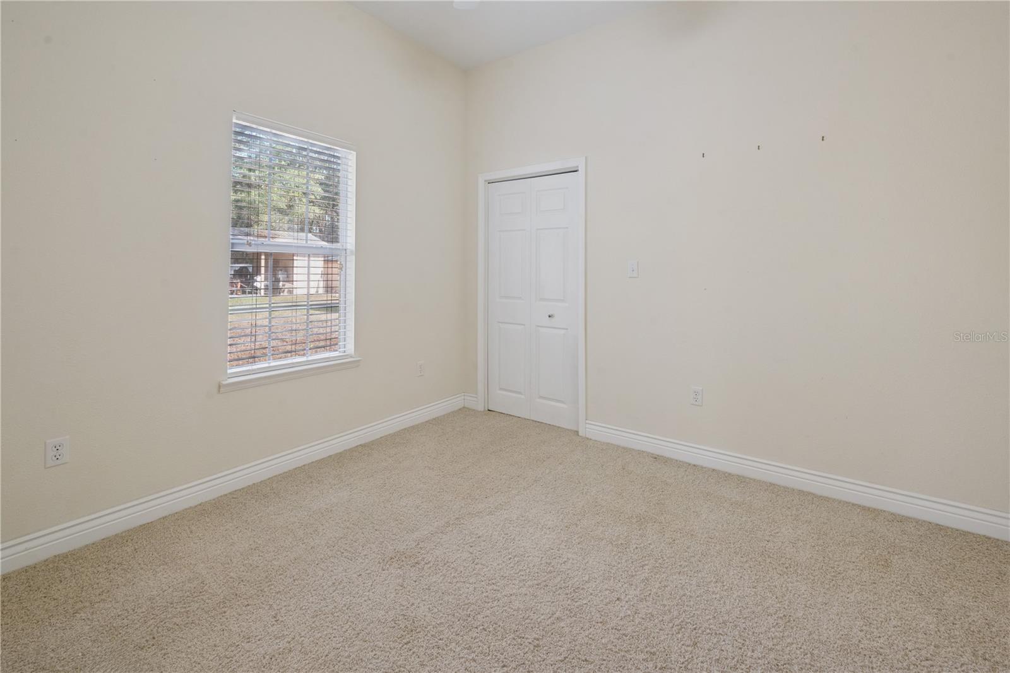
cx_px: 505
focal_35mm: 14
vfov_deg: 81.2
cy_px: 336
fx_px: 393
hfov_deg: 104.2
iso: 400
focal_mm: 14
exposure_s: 1/25
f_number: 9
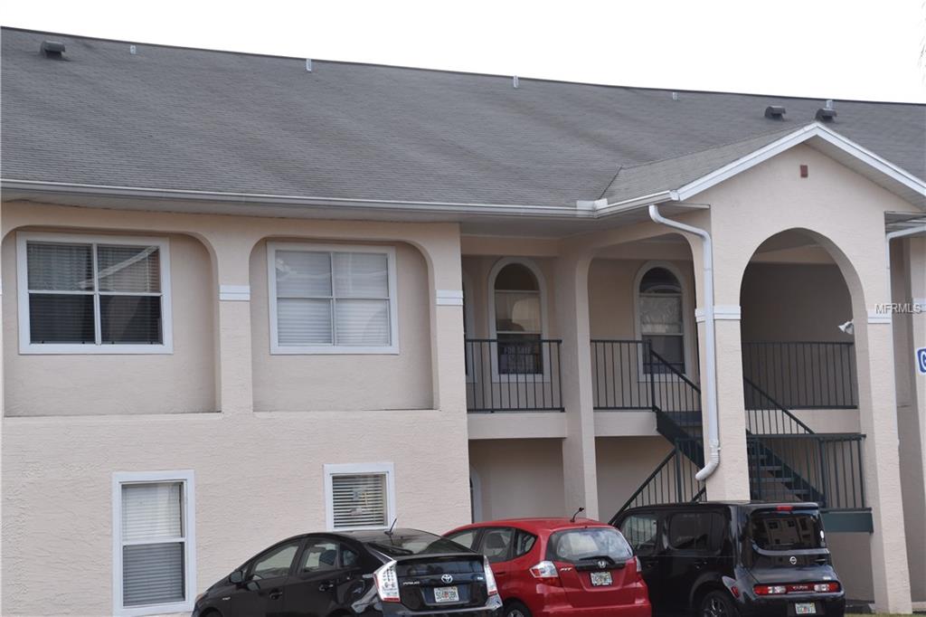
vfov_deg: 15.7
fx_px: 2237
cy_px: 308
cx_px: 463
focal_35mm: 87
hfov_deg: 23.4
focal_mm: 58
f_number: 8
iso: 360
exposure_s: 1/250
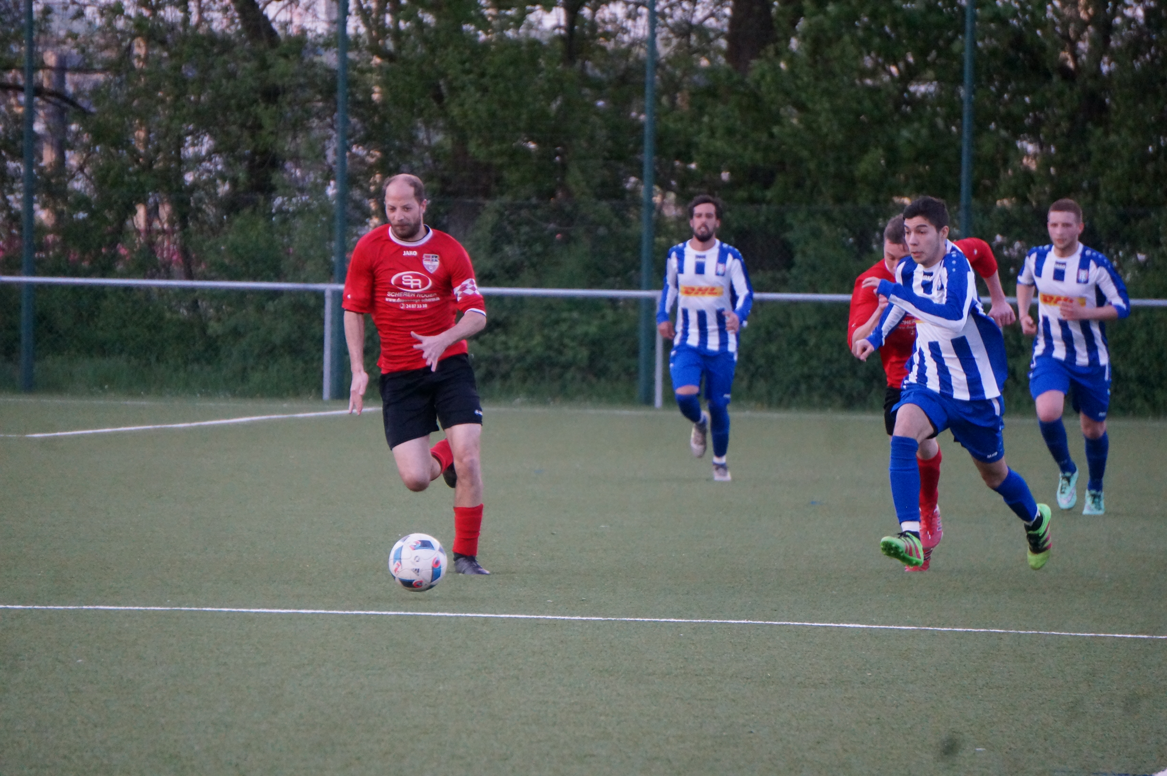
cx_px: 584
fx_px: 10200
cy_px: 388
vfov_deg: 4.4
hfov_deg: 6.5
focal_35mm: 315
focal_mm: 210
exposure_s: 1/800
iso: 3200
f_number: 6.3
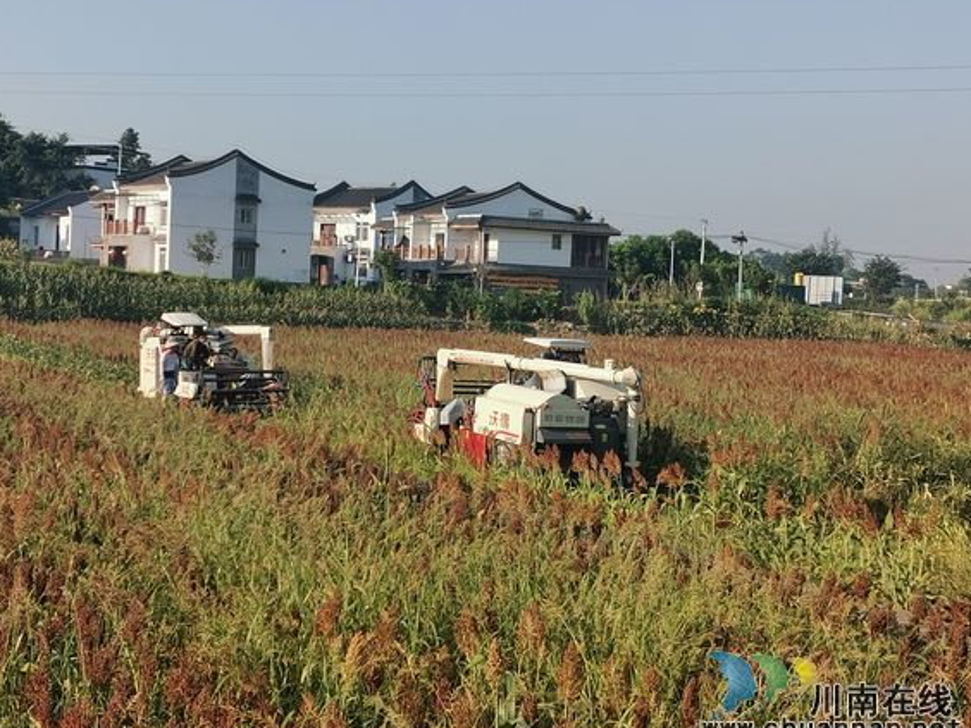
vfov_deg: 24.8
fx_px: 1655
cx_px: 429
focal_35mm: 59
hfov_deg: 32.7
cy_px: 334
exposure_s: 1/990
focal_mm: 4.75
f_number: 1.8
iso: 50
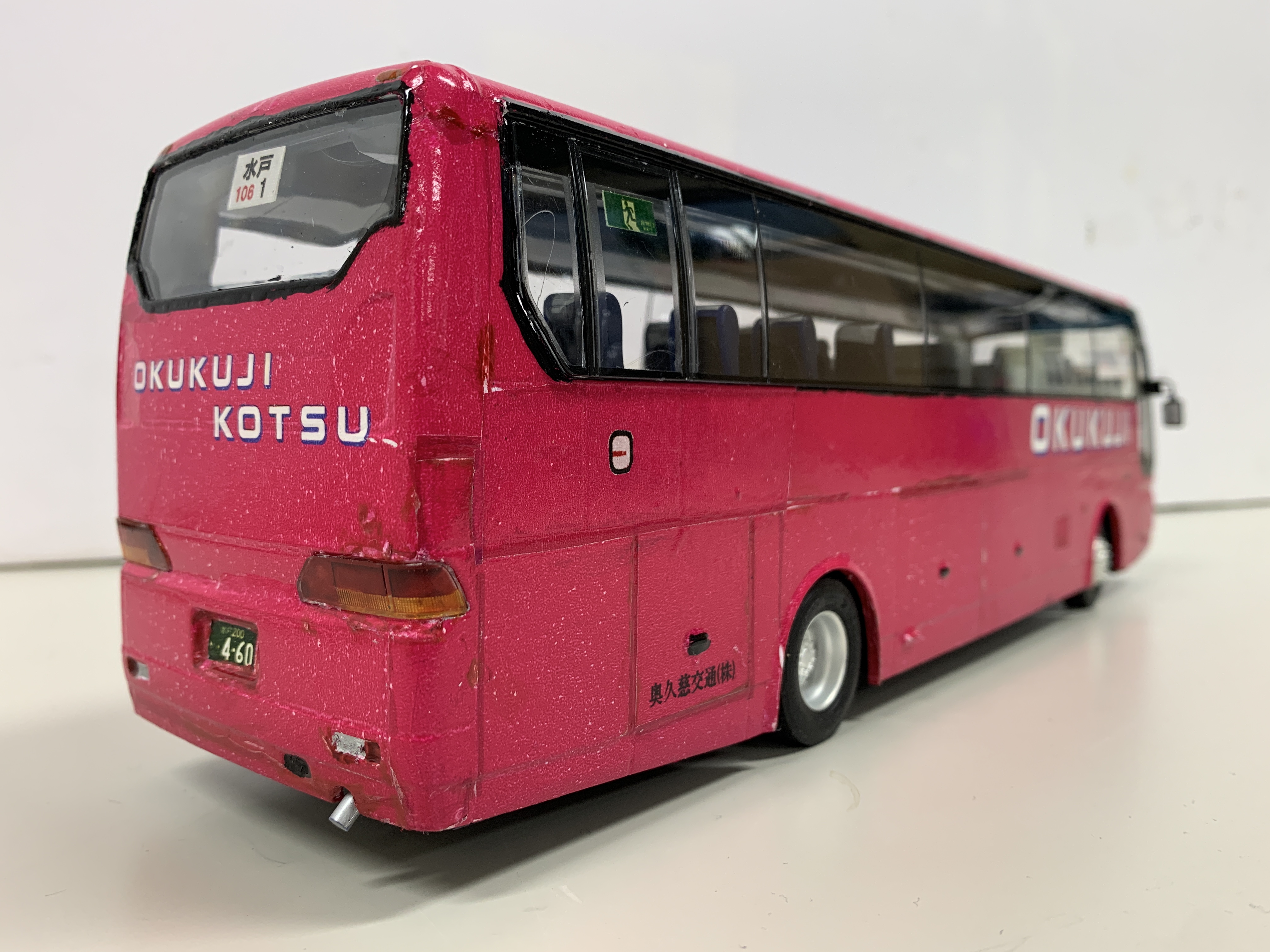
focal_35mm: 26
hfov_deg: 67.3
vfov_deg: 53.1
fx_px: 954
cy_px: 476
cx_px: 635
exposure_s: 1/60
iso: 64
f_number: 1.8
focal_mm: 4.25
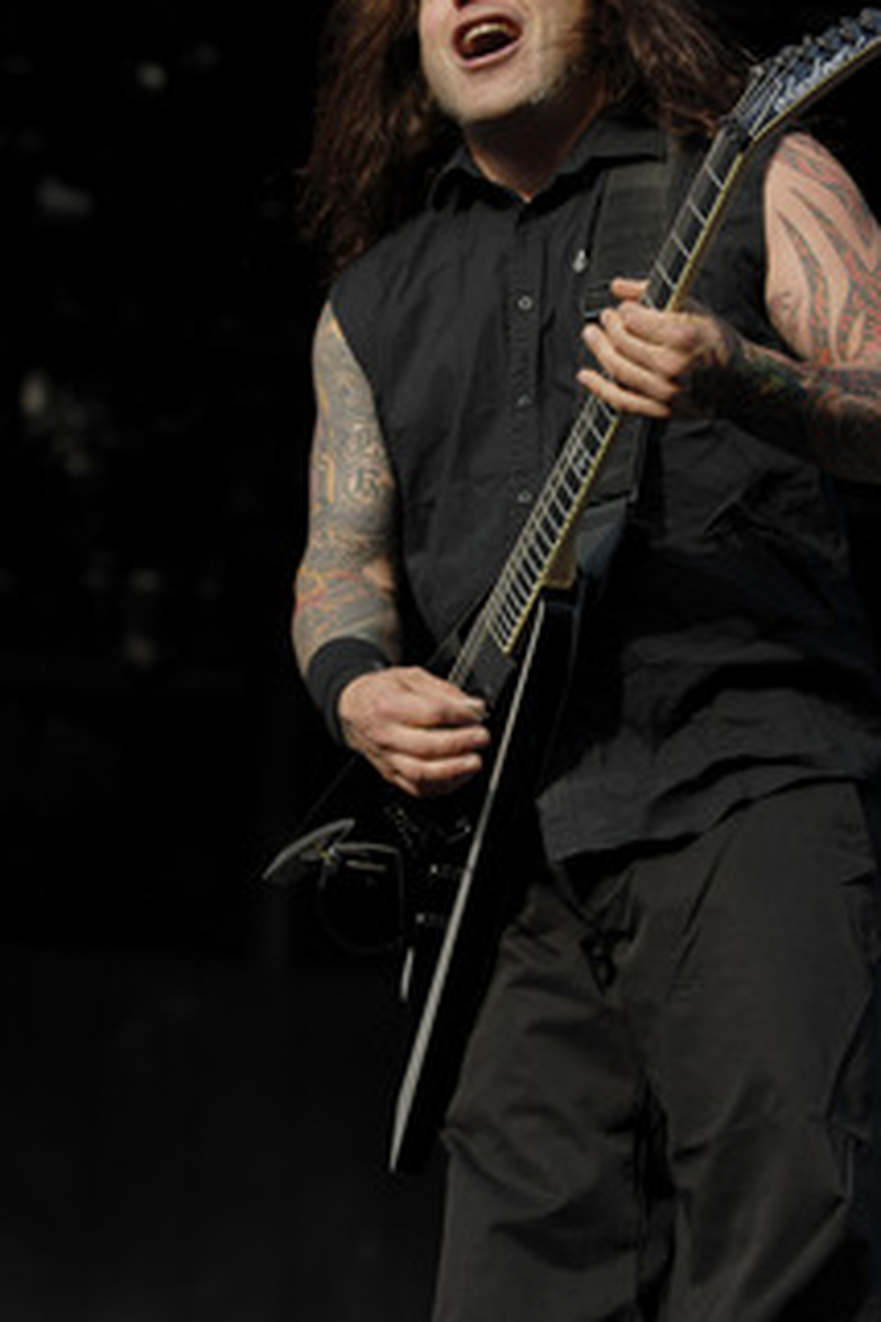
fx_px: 4808
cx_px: 531
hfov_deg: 10.5
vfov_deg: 15.6
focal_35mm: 131
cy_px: 535
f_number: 4
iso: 100
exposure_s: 1/500
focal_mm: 70
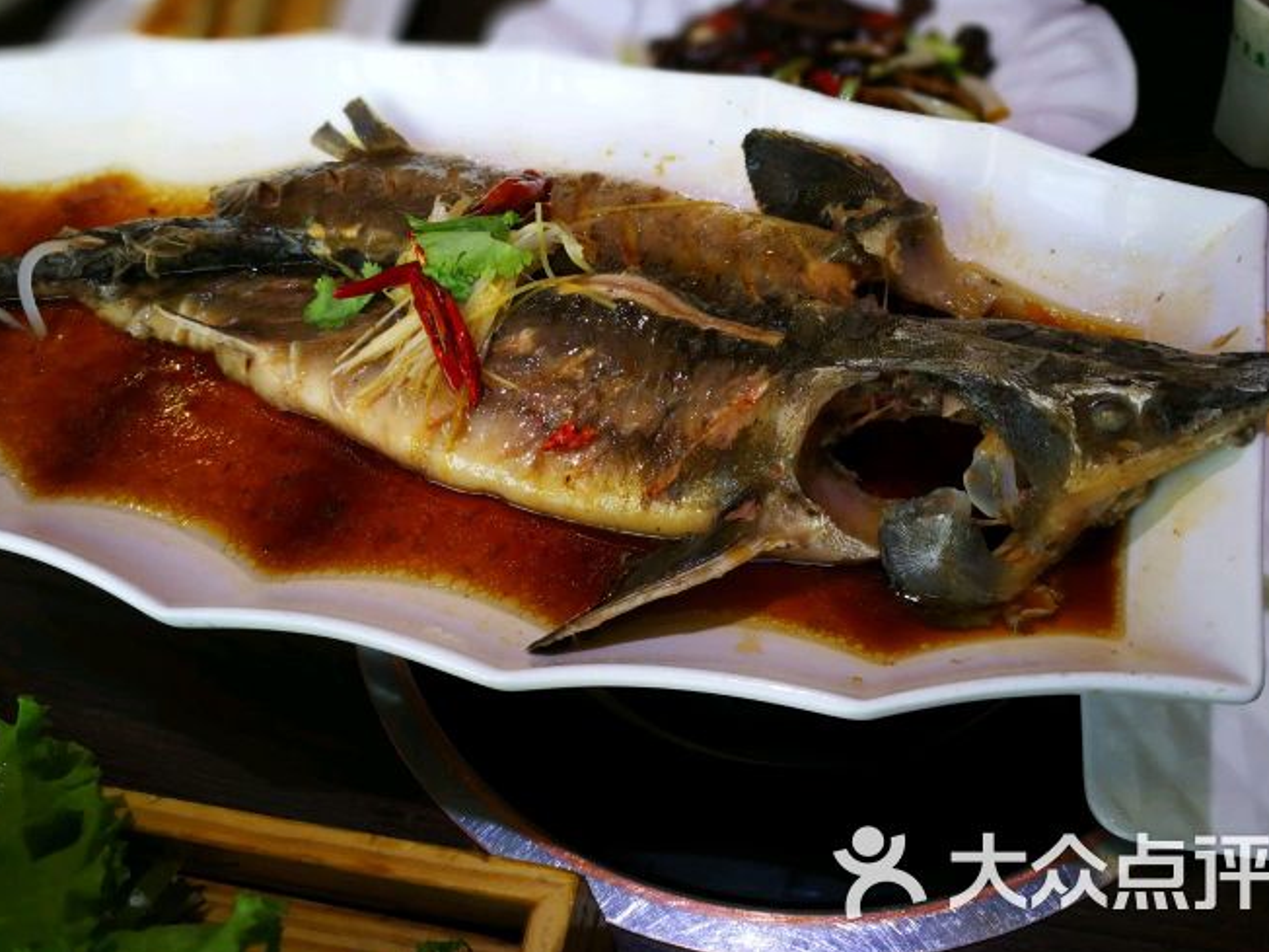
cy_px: 462
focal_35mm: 29
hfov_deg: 61.7
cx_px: 640
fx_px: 1063
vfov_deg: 48.2
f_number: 4
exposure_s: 1/60.2
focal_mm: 3.95
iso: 160
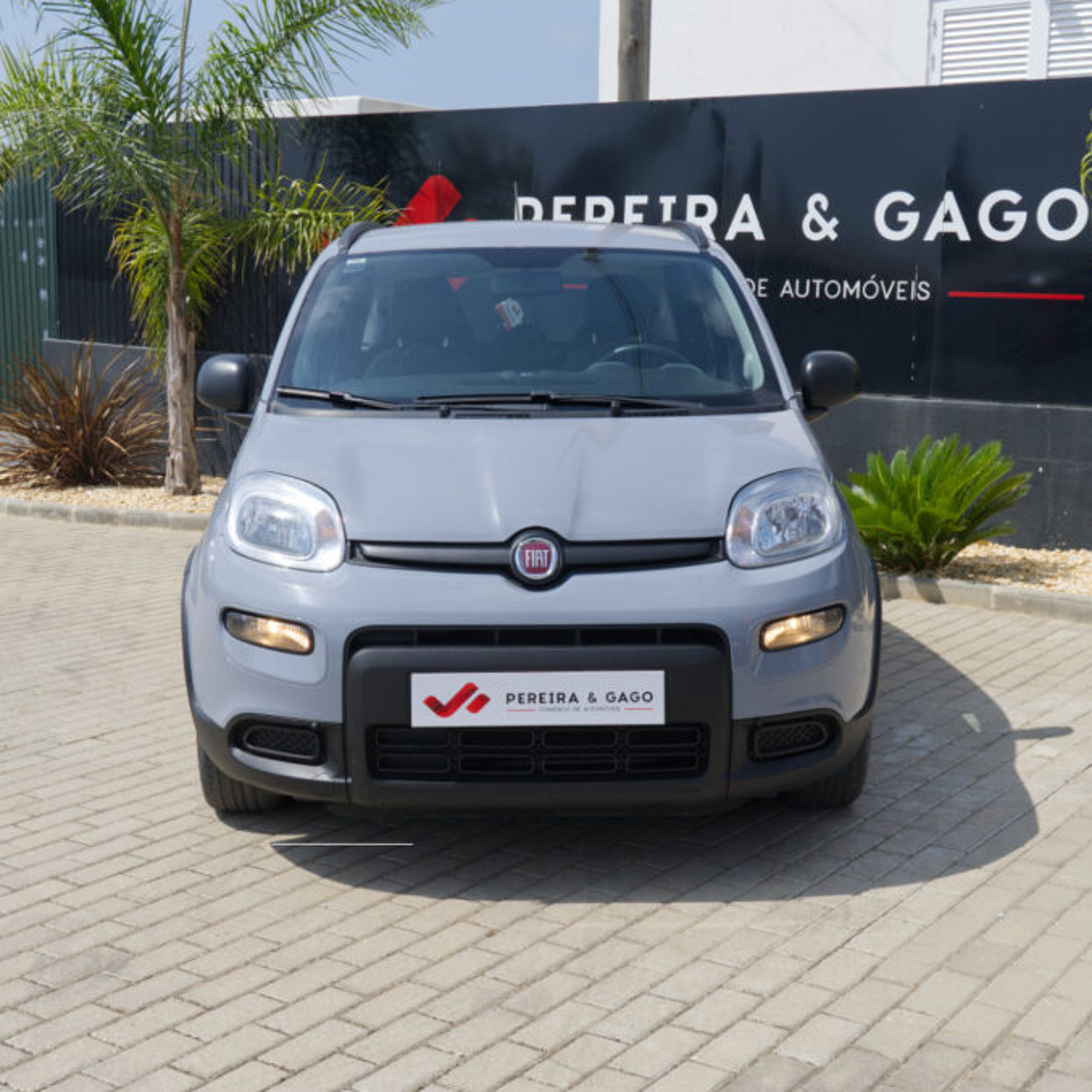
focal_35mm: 45
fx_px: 1606
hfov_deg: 37.6
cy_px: 549
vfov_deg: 37.6
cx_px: 534
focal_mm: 23.5
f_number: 8
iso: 160
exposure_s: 1/400
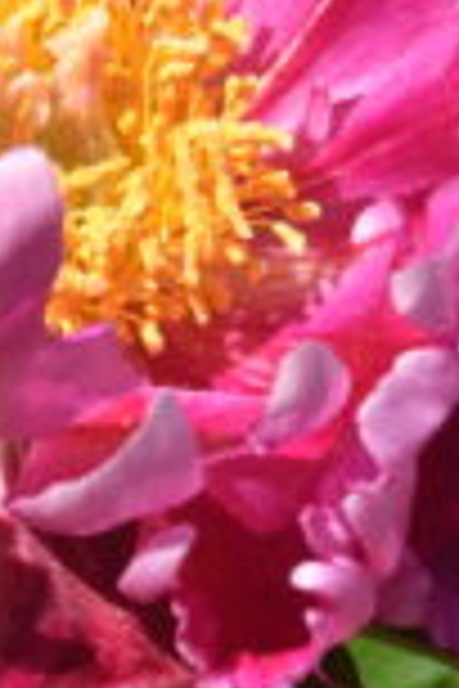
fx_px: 12143
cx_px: 189
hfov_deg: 2.2
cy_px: 279
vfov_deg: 3.2
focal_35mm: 635
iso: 250
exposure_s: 1/250
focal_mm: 90
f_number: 14
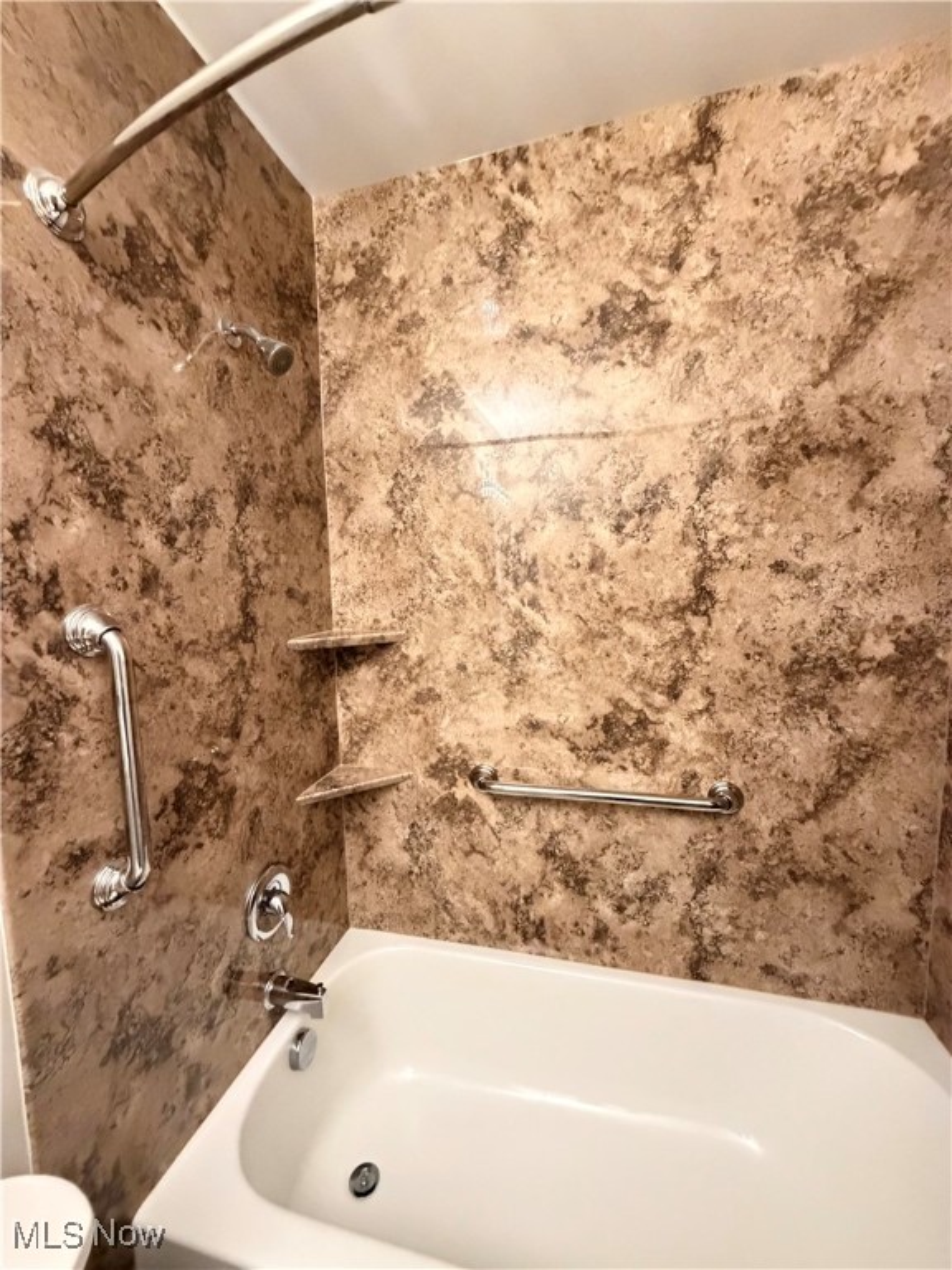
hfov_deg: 85.7
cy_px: 635
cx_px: 476
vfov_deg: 102.1
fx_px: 513
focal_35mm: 14
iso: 1250
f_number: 2.2
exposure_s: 1/60
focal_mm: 2.22
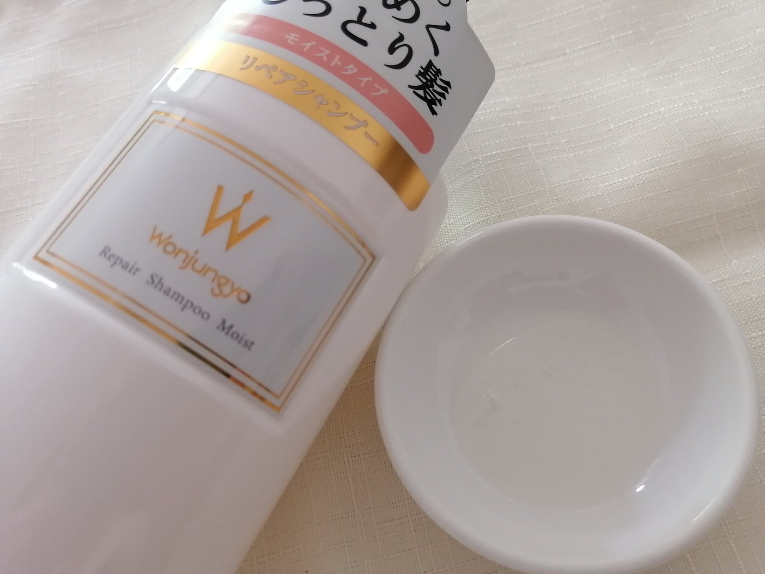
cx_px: 382
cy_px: 287
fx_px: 597
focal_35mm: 27
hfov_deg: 65.3
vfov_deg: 51.4
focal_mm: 3.62
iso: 160
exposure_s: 1/33.3
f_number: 1.8
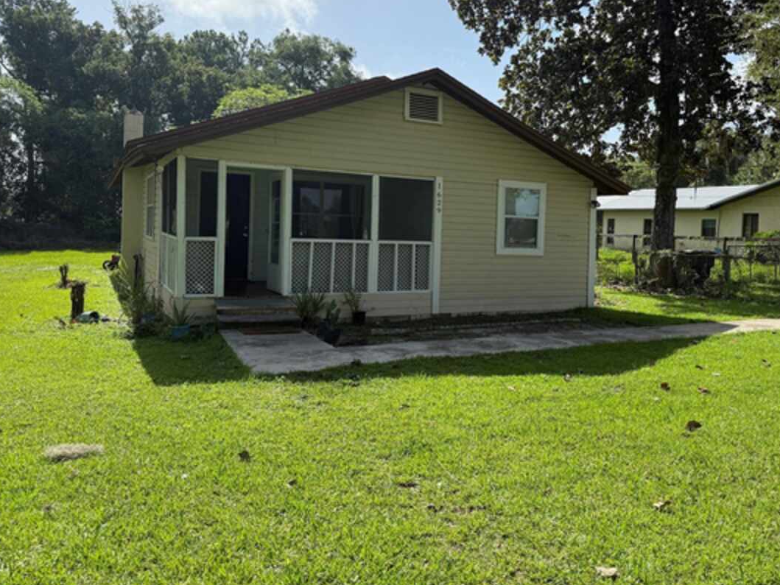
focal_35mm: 29
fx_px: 653
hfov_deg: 61.4
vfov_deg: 48.0
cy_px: 241
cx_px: 449
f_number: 1.78
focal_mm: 6.76
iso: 100
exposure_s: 1/3279
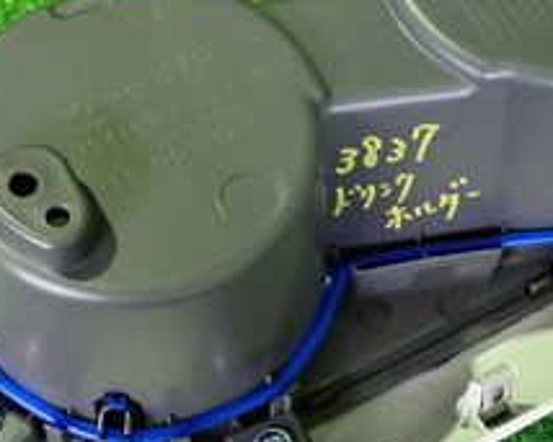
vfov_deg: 18.7
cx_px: 305
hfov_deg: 23.3
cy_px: 189
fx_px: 1341
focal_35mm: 82
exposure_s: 1/25
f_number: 2.3
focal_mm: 5.4
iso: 800
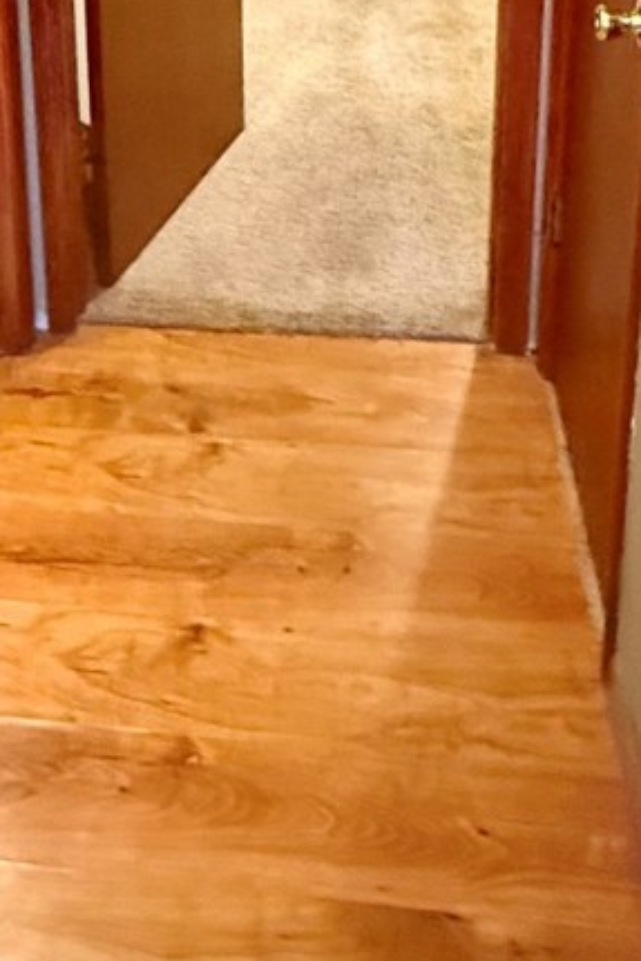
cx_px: 125
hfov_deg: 25.5
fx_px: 1388
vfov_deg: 33.0
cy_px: -121
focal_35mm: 52
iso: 1250
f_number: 2.2
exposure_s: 1/60
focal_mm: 2.22
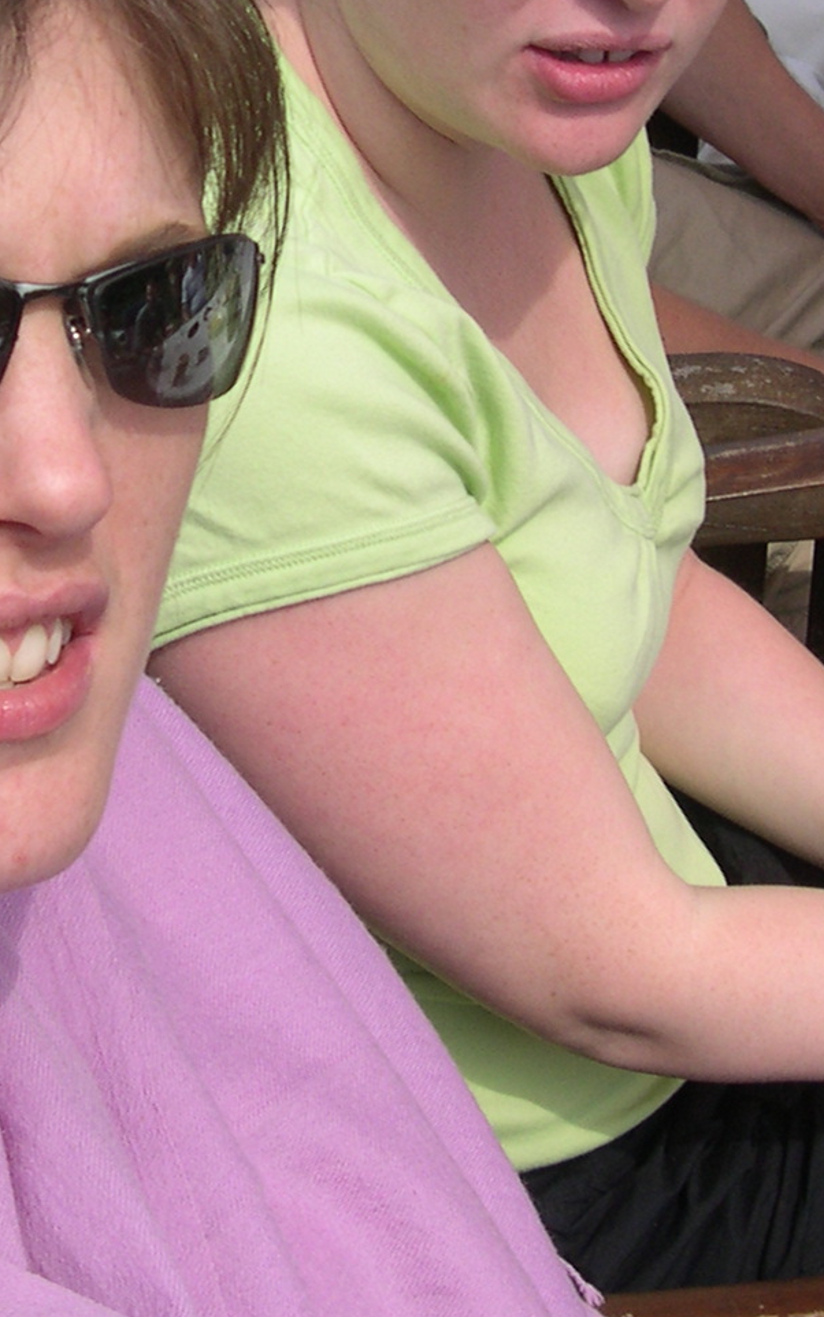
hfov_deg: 13.8
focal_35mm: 95
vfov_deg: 21.7
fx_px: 3413
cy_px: 339
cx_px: 326
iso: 100
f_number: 7.6
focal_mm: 8
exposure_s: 1/142
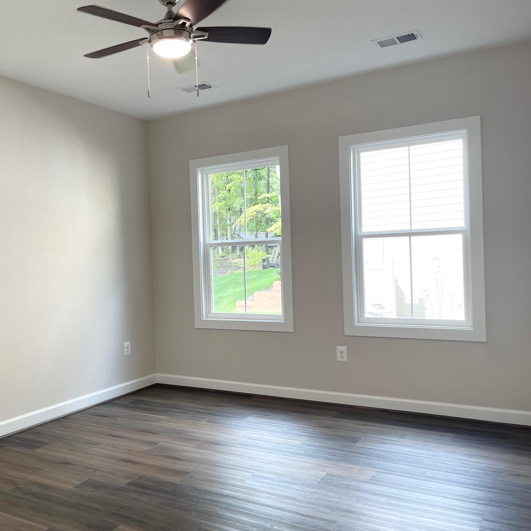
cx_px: 207
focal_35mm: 30
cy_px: 262
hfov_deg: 53.6
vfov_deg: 54.0
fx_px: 521
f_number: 1.6
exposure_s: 1/120
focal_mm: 5.1
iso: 64
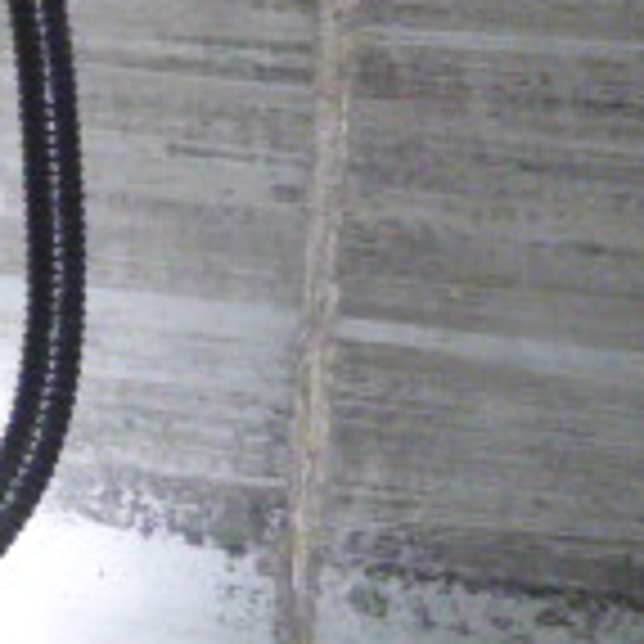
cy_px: 86
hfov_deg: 14.0
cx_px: -739
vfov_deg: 17.4
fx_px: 2084
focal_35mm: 99
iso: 400
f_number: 3.1
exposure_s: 1/125
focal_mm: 4.5
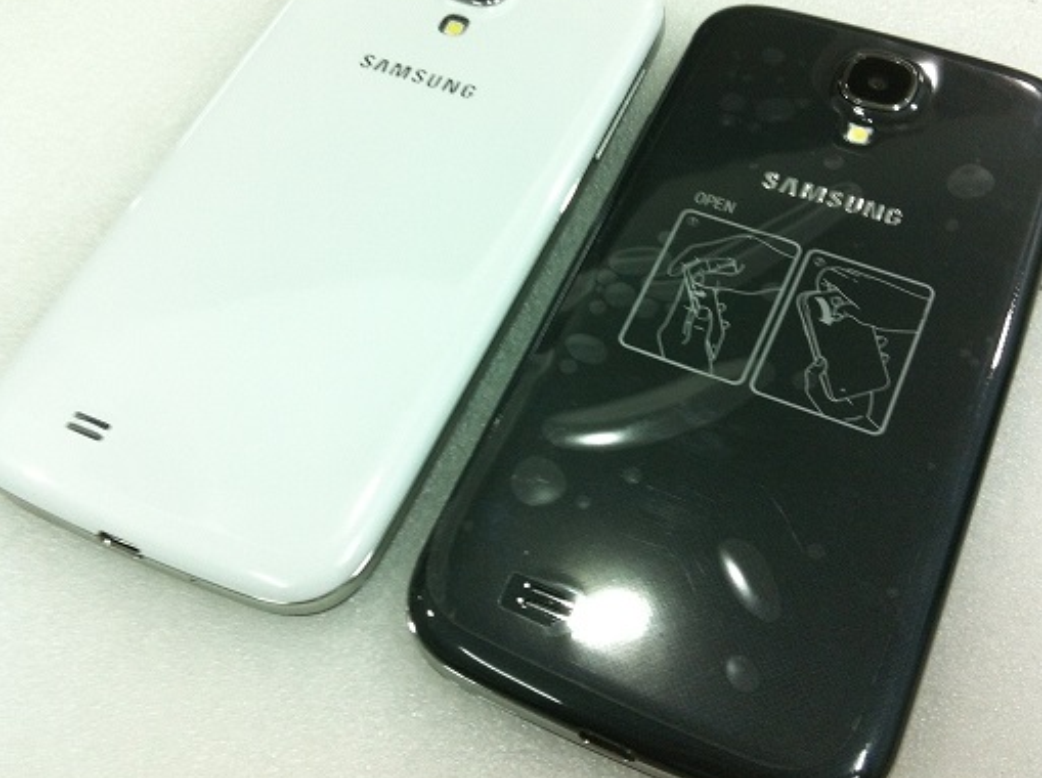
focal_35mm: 44
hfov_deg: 43.0
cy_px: 344
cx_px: 522
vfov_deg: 32.7
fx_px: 1322
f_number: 2.8
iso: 100
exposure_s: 1/17
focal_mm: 3.85
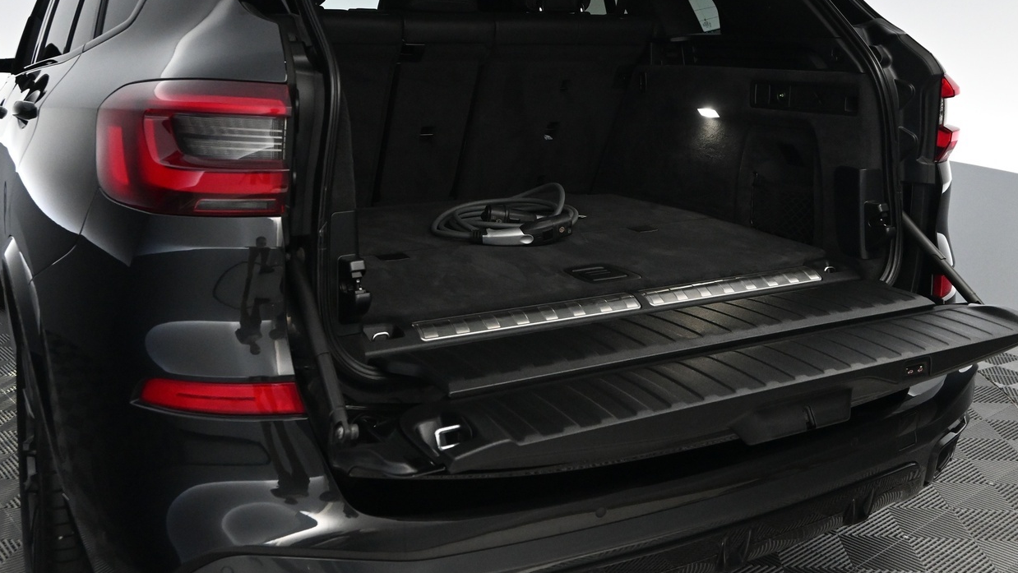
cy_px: 169
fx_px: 1027
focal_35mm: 38
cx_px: 529
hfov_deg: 52.7
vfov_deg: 30.8
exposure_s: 1/80
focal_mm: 18.5
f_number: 4.5
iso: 3200
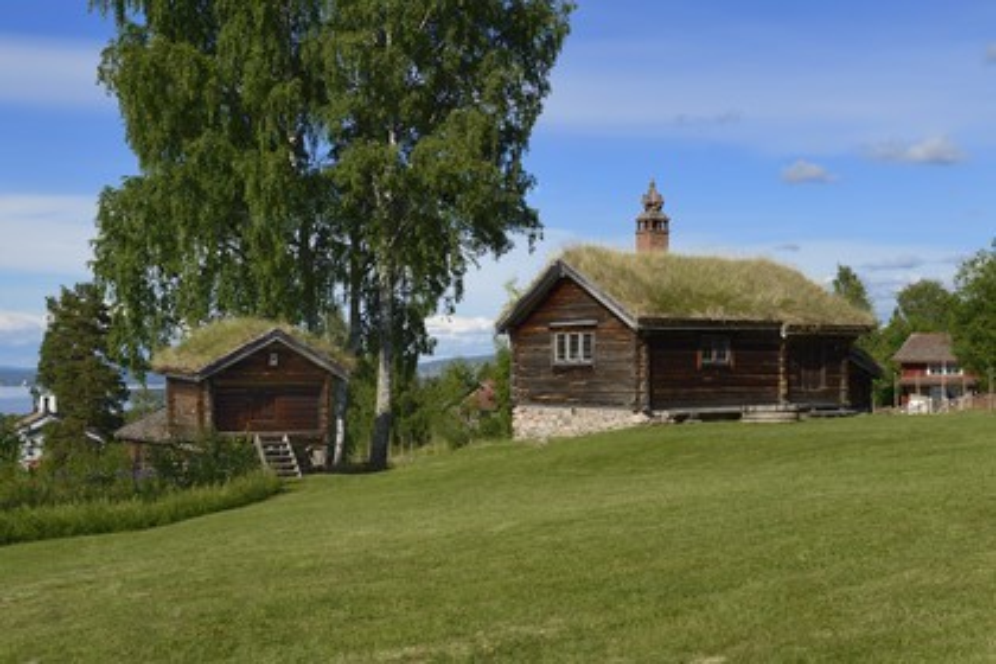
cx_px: 498
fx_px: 1162
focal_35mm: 42
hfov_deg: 46.4
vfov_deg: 31.9
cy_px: 332
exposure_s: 1/500
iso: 200
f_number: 9
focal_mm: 42
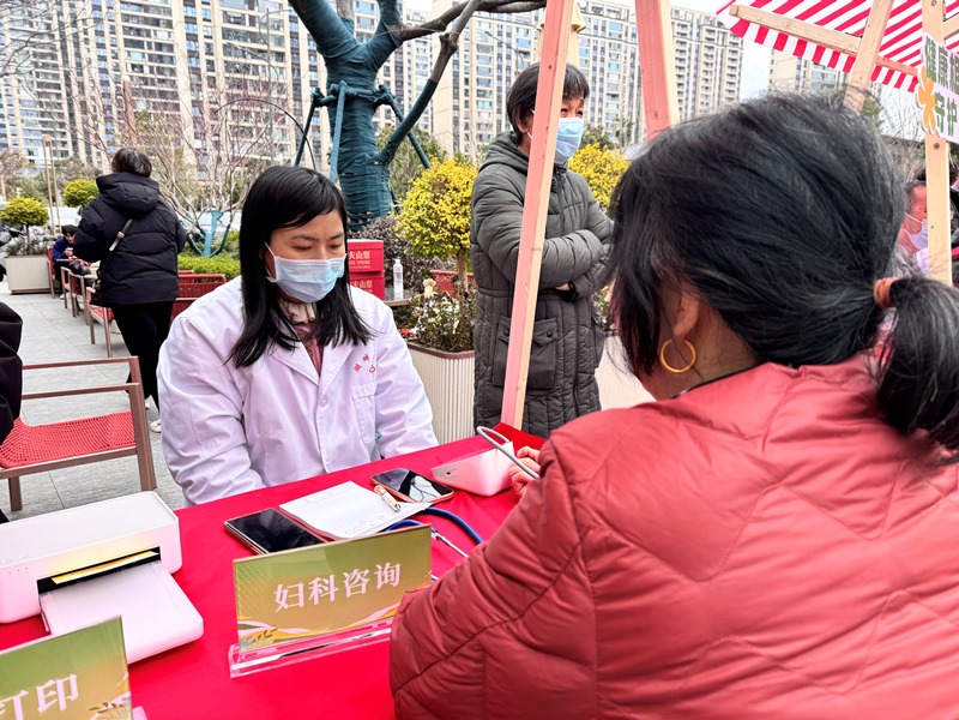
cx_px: 480
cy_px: 360
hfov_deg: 71.6
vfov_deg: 56.8
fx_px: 665
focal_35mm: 24
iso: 80
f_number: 1.78
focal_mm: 6.76
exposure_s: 1/553
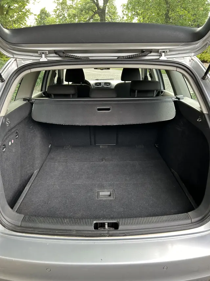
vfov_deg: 67.3
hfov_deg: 53.1
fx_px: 210
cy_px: 140
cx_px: 105
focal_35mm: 26
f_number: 1.5
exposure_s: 1/121
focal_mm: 5.7
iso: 80
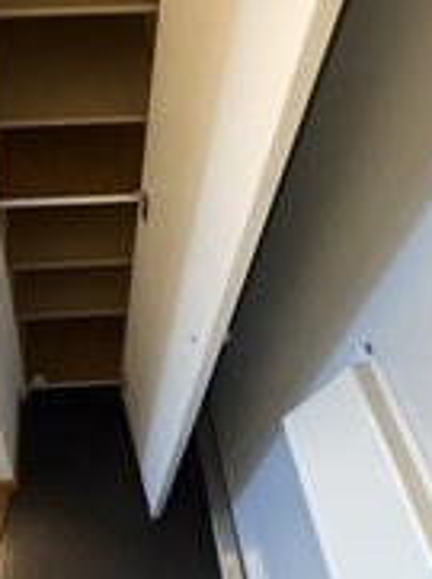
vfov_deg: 49.6
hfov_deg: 43.1
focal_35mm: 31
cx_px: 83
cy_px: 22
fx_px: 518
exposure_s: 1/50
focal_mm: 2.22
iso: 1000
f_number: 2.2
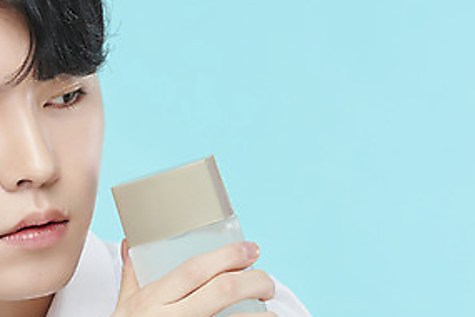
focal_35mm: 400
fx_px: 5277
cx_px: 76
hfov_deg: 5.1
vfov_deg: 3.4
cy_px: 152
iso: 64
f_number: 7.1
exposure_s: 1/125
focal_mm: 190
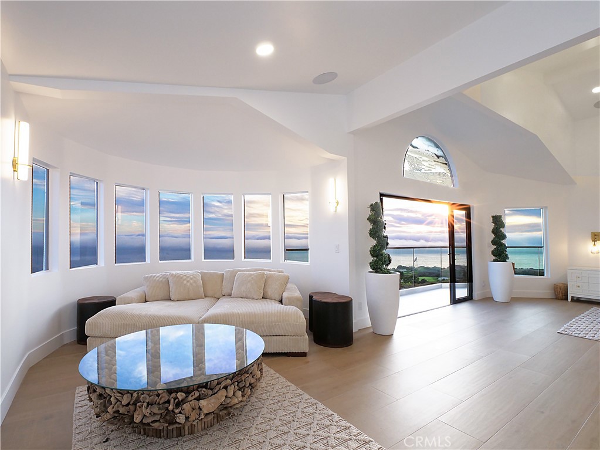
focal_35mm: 16
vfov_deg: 78.1
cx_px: 300
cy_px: 225
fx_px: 277
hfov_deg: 94.5
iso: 1600
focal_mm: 8
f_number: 7.1
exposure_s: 1/80
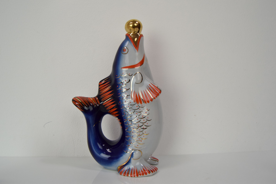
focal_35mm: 27
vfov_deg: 48.0
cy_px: 92
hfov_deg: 67.3
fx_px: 207
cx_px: 138
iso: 1600
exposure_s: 1/320
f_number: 9
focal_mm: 18
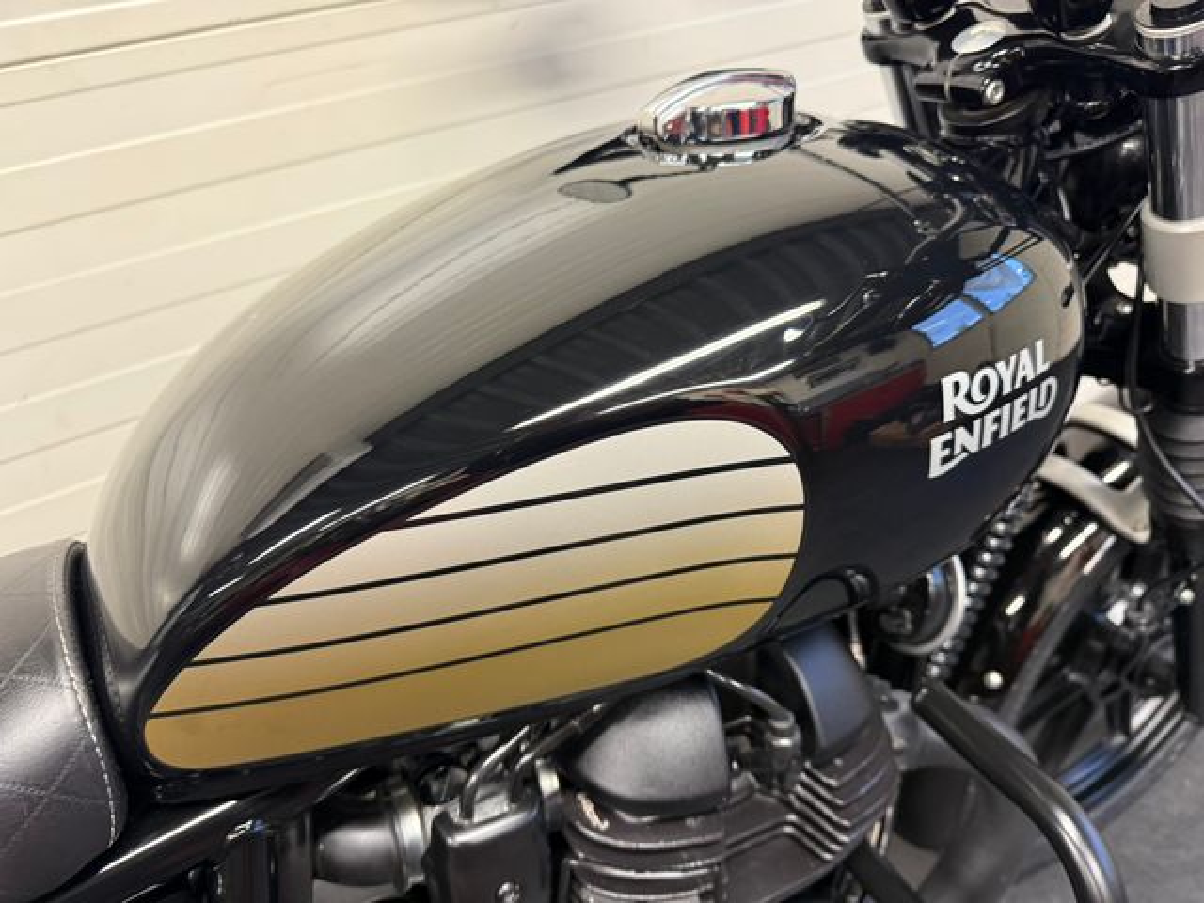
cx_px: 602
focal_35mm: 24
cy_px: 452
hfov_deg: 71.6
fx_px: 835
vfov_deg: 56.8
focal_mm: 6.76
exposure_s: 1/50
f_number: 1.78
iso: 320
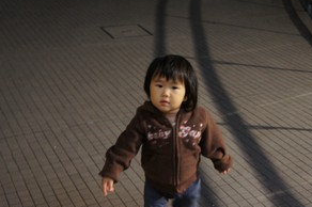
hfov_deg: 31.5
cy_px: 126
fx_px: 551
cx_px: 180
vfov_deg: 21.3
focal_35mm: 64
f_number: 4.5
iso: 1600
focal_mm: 31
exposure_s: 1/20
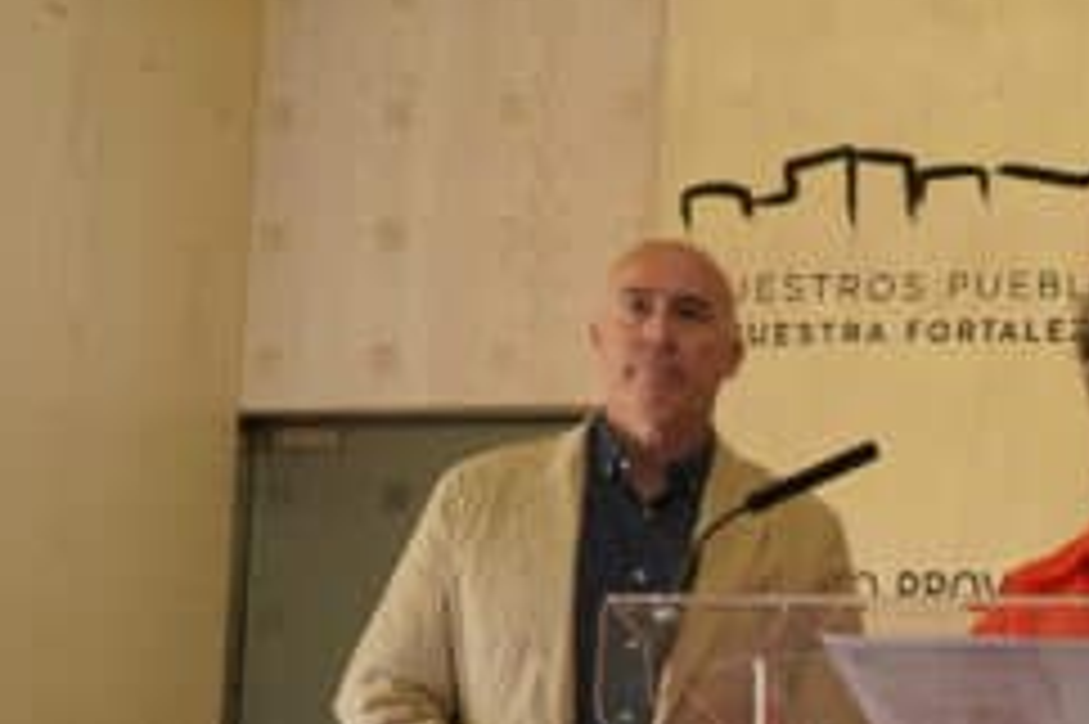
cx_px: 1503
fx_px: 2721
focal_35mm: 90
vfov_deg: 14.5
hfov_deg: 20.3
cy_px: 942
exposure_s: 1/200
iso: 640
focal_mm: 29
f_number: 4
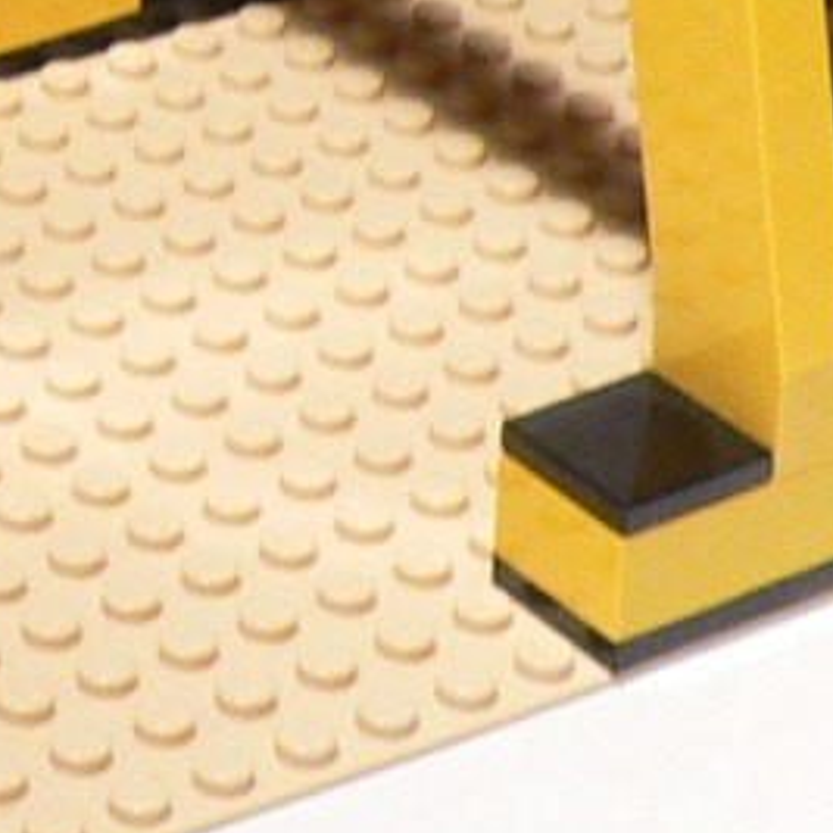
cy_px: -902
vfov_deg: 8.6
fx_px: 5200
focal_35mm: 191
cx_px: -739
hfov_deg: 8.7
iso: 200
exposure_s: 1/20
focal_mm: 6
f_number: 2.8
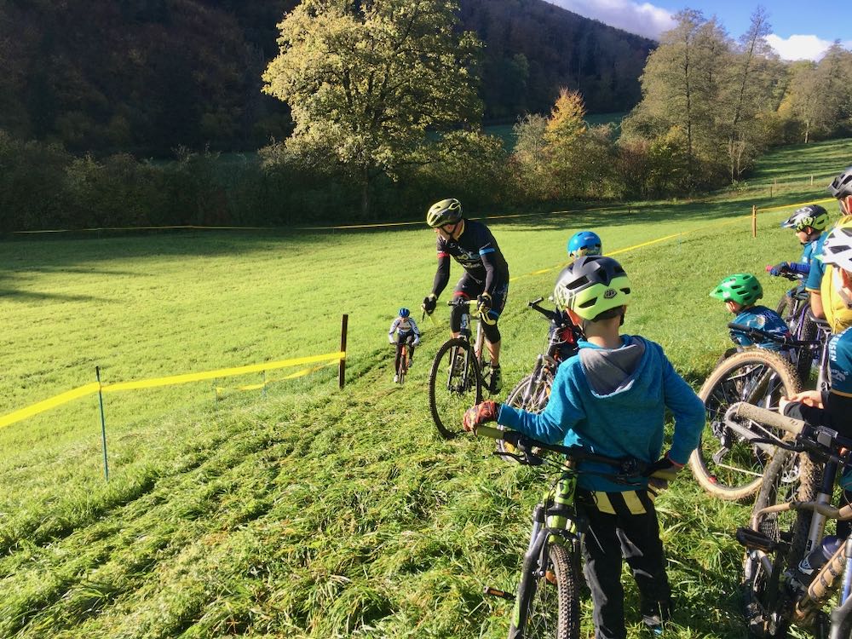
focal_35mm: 29
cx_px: 426
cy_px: 320
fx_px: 714
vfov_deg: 48.2
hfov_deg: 61.7
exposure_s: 1/490
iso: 25
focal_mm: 4.15
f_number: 2.2
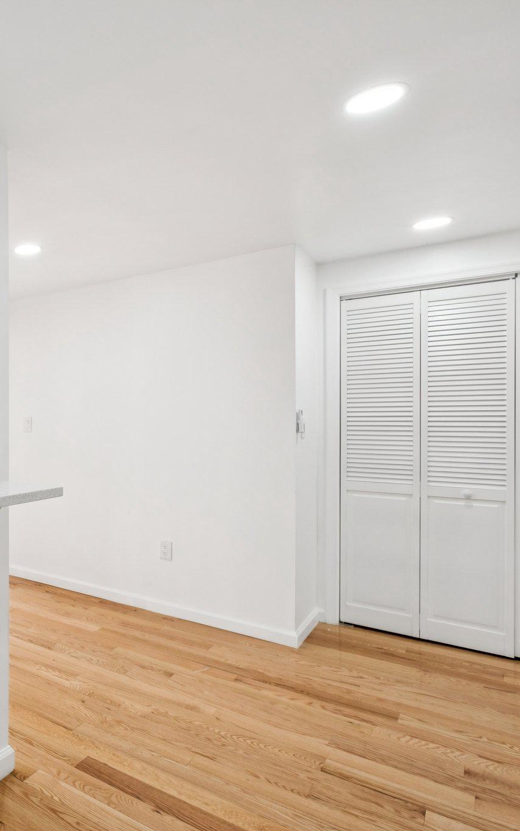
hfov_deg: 42.1
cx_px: -49
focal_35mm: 23
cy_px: 416
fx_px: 521
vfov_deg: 77.1
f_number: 8
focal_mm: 10
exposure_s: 1/13
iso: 250
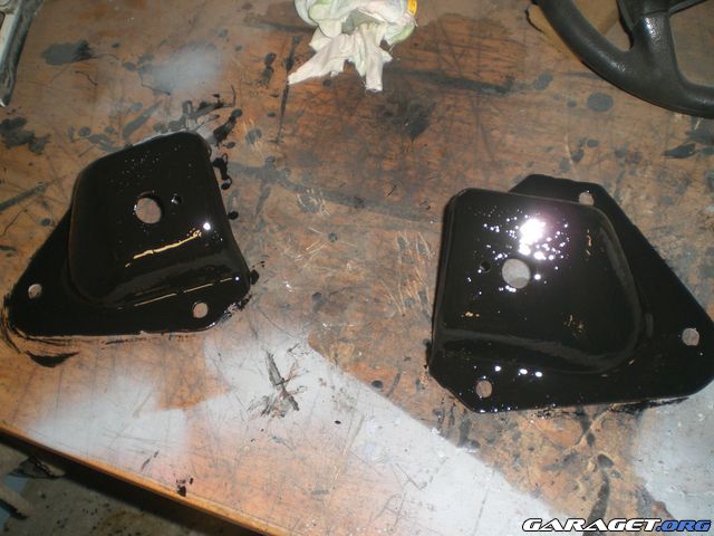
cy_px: 268
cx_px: 357
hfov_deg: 49.0
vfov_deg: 37.7
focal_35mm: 38
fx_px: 784
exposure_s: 1/60
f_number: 3.1
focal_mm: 6.3
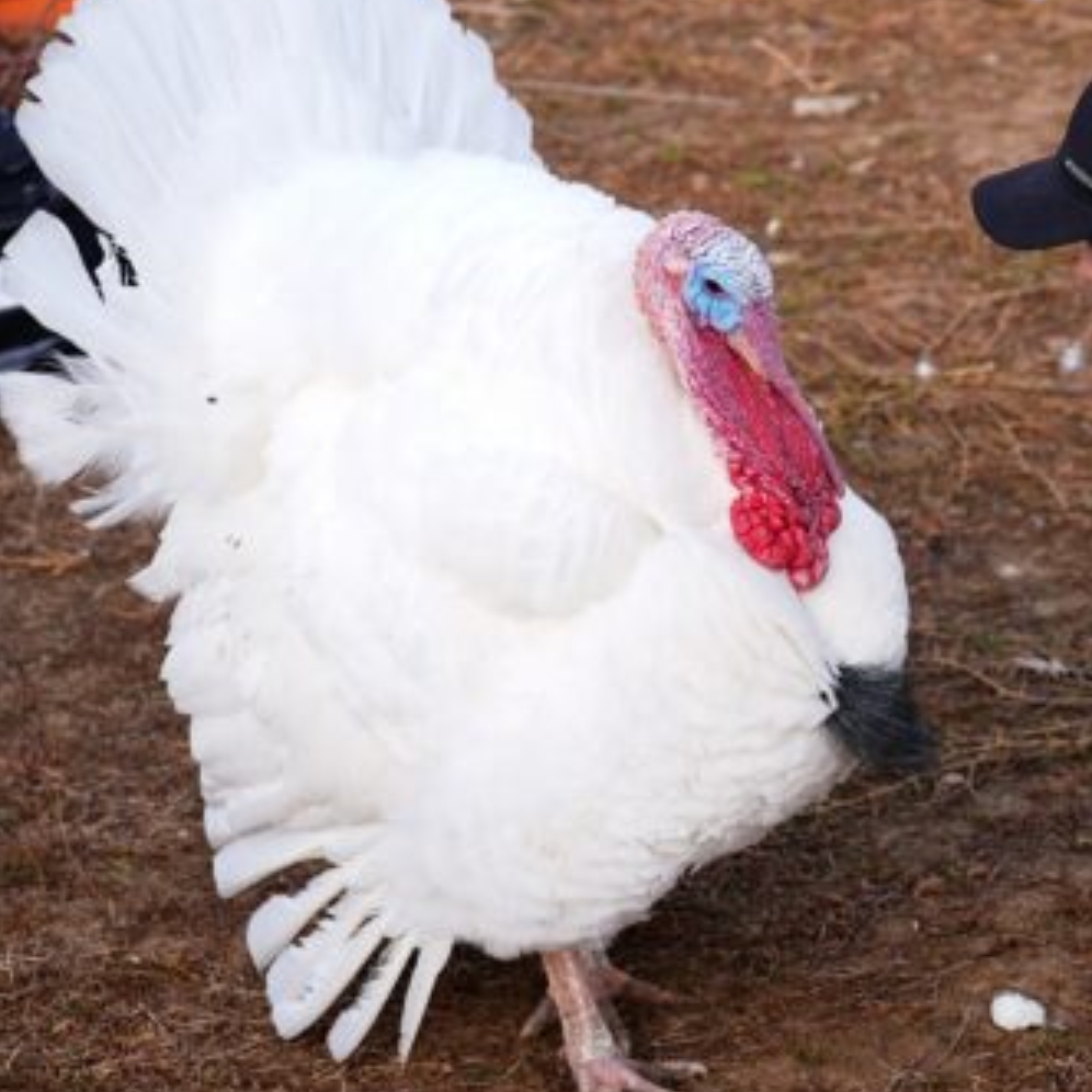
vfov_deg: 14.2
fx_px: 4390
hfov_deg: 14.0
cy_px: 549
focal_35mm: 123
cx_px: 1046
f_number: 3.5
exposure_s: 1/320
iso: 160
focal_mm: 50
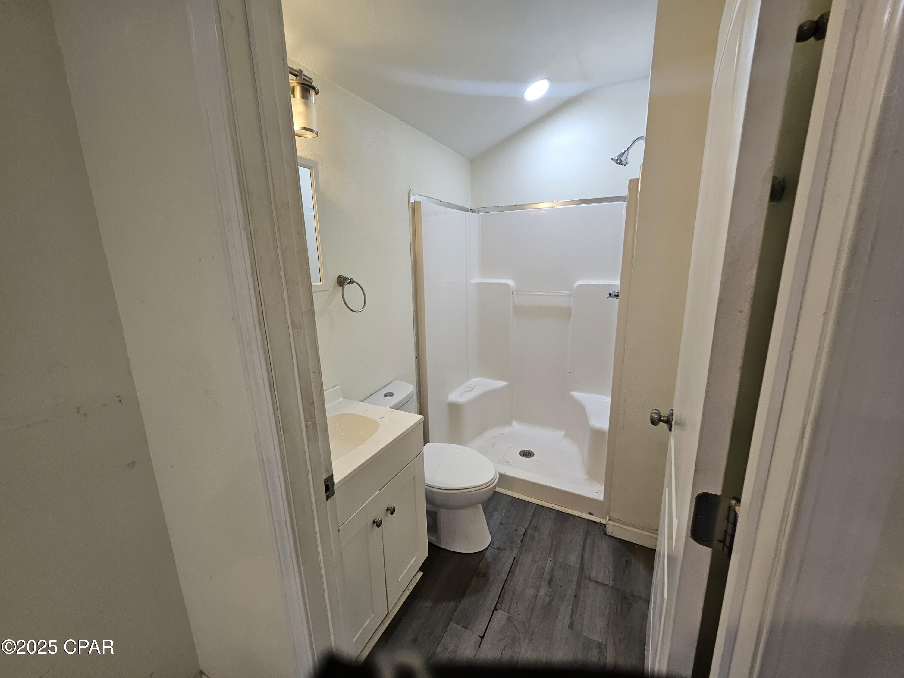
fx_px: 339
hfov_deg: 106.2
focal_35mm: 13
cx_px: 452
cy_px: 339
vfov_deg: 89.9
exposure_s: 1/60
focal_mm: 1.74
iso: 100
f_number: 2.2
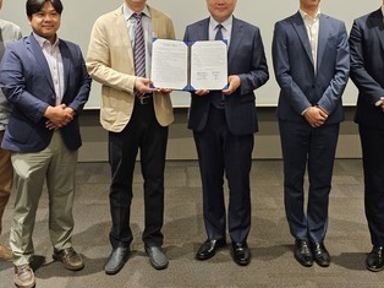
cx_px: 187
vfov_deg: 31.4
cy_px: 31
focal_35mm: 44
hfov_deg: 43.0
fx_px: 488
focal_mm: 6.3
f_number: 1.7
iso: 500
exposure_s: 1/120
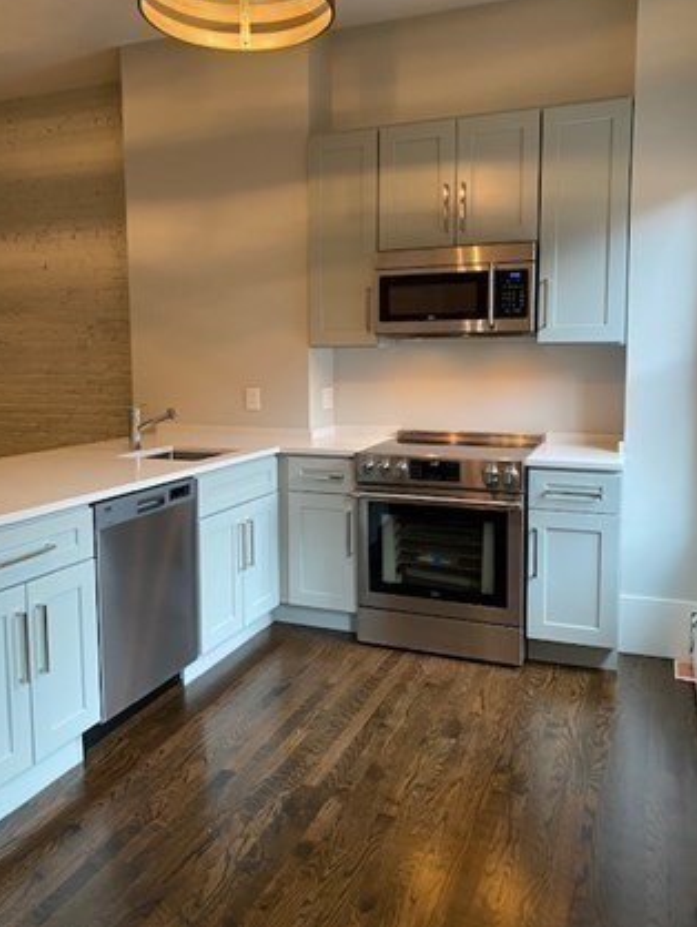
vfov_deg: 63.3
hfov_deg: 49.8
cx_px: 326
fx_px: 751
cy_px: 430
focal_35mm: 28
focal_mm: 4.25
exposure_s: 1/60
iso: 200
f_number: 1.8
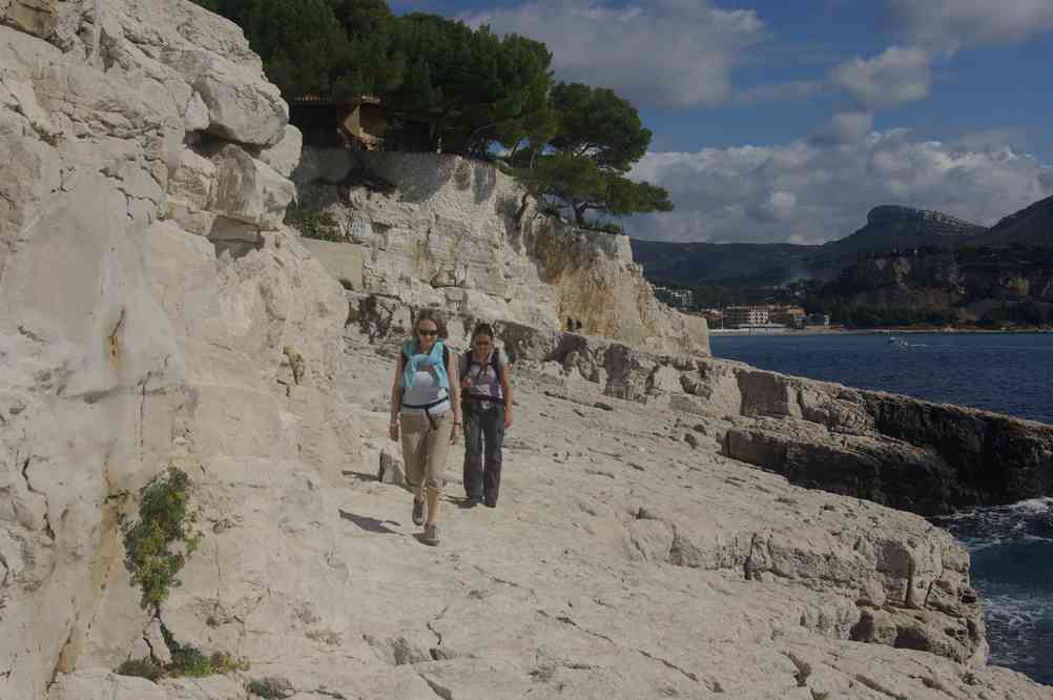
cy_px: 350
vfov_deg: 28.9
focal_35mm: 46
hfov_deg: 42.4
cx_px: 526
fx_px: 1359
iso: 100
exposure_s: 1/500
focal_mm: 31
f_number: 9.5
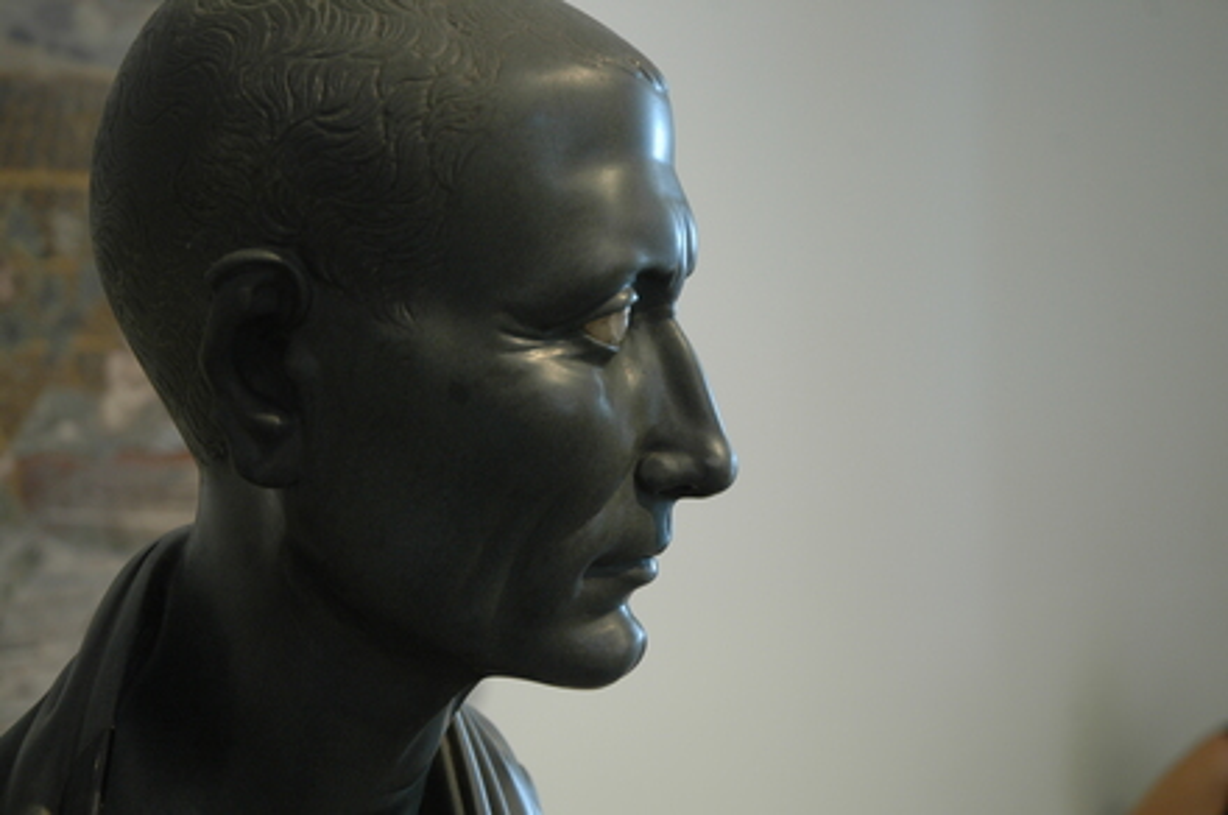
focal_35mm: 66
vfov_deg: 20.5
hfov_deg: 30.6
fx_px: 2248
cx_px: 614
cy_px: 408
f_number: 4.5
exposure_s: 1/15
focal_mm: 44
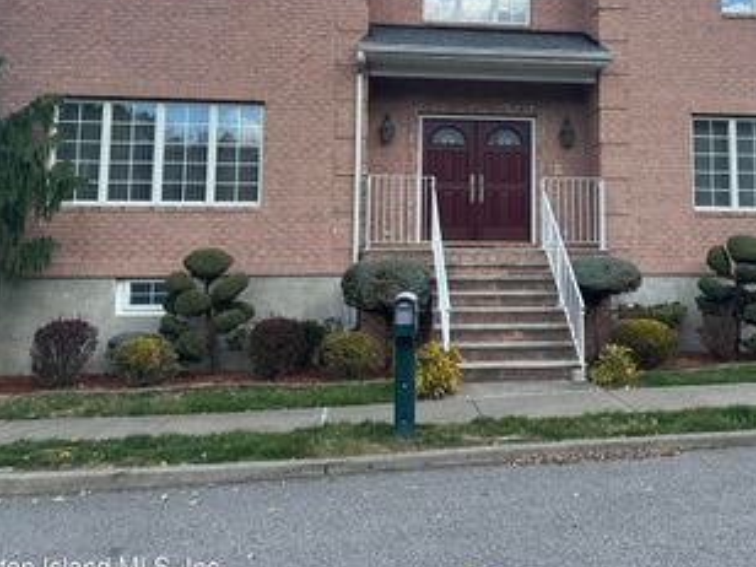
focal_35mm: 39
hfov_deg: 47.3
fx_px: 852
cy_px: 148
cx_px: 488
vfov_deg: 36.1
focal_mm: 6.86
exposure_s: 1/1393
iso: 80
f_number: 1.78
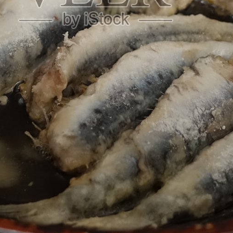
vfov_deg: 15.8
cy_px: -2
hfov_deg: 16.1
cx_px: 95
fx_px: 822
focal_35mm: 108
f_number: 2.8
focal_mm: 14.5
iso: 800
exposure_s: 1/30
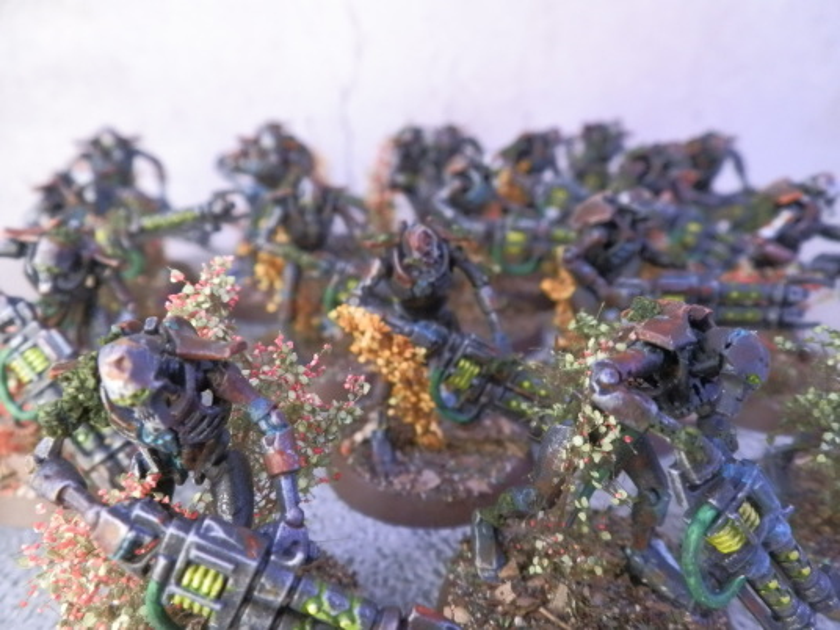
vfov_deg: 49.7
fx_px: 679
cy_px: 315
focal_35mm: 28
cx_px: 420
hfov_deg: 63.4
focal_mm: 5
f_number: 3.1
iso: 400
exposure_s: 1/60
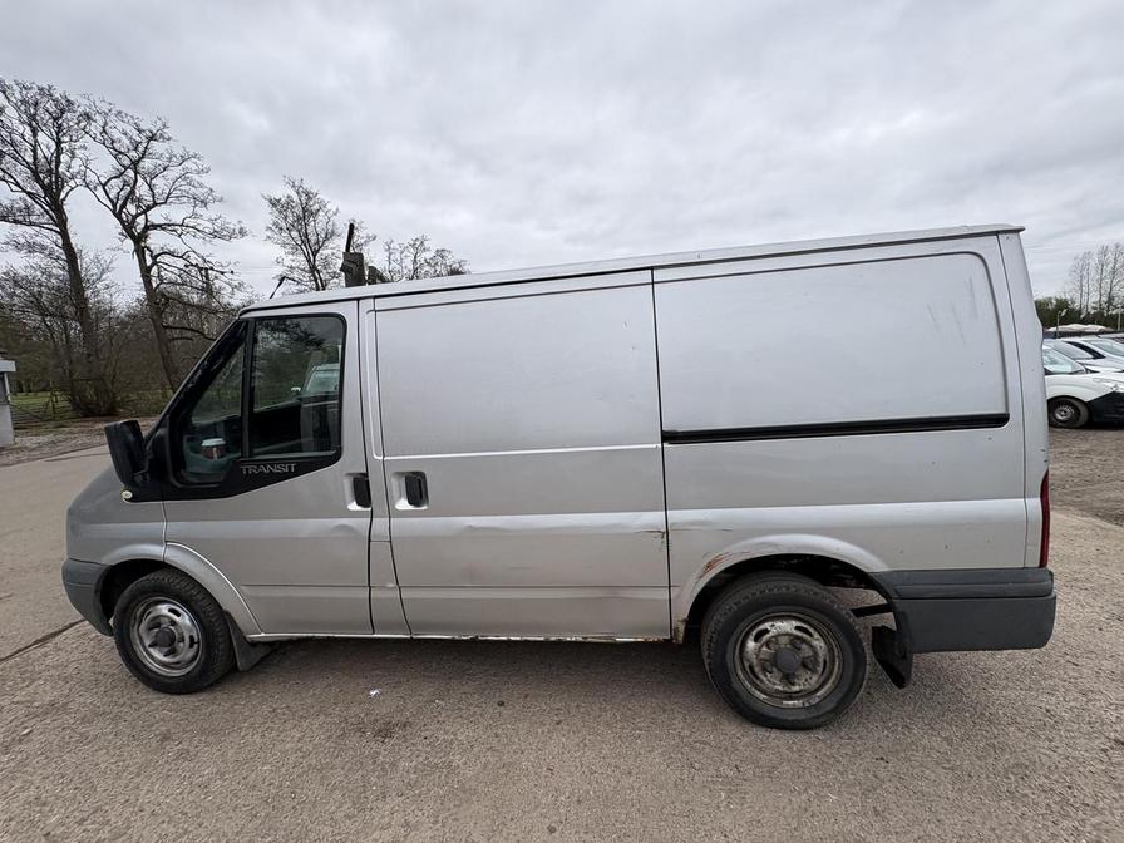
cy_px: 422
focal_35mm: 14
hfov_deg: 102.1
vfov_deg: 85.7
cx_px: 562
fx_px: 455
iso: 40
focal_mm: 2.22
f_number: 2.2
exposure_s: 1/675
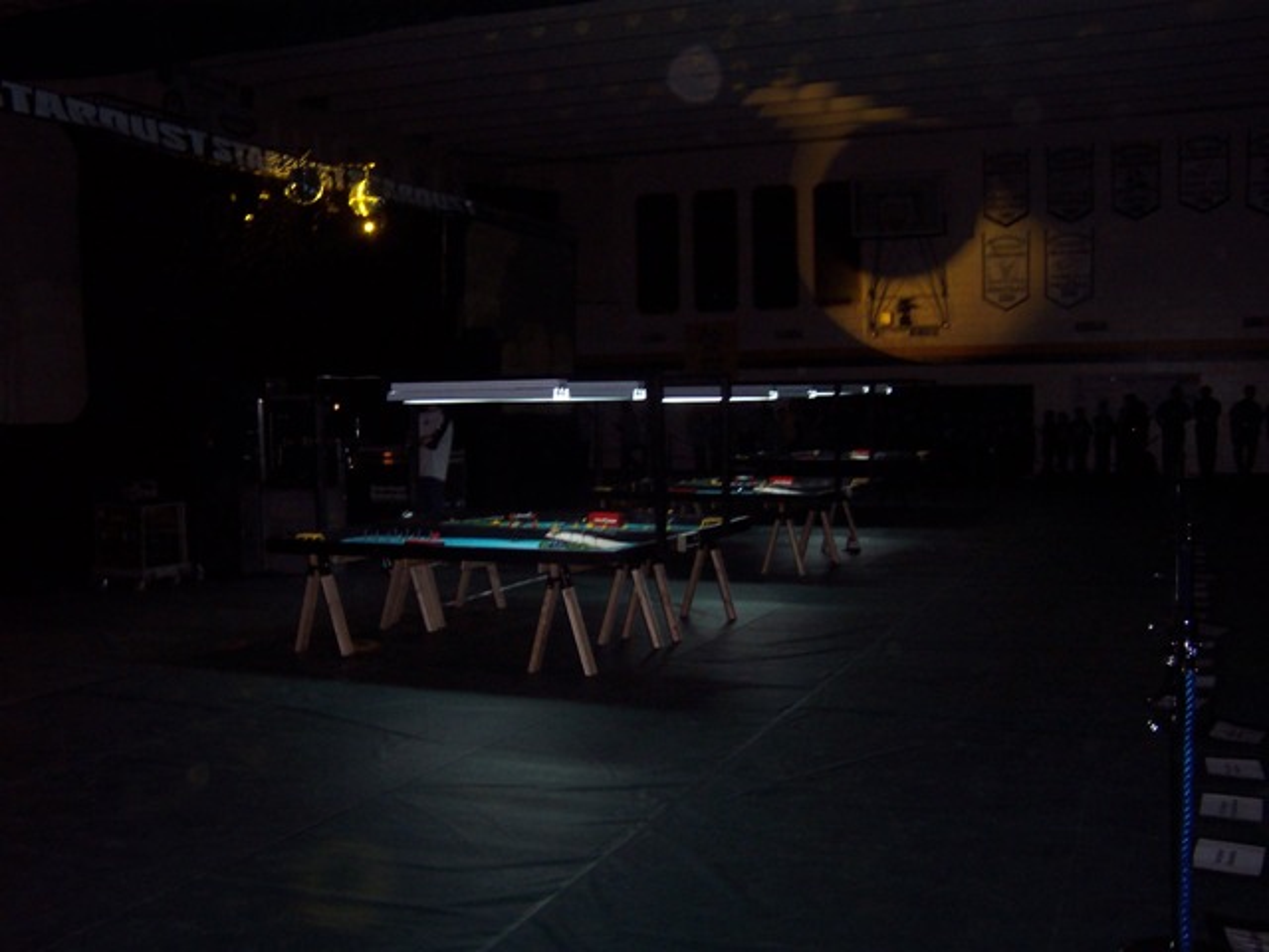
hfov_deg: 51.4
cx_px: 634
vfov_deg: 39.7
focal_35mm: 36
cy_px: 476
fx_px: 1320
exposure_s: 1/60
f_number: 2.8
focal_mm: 5.6
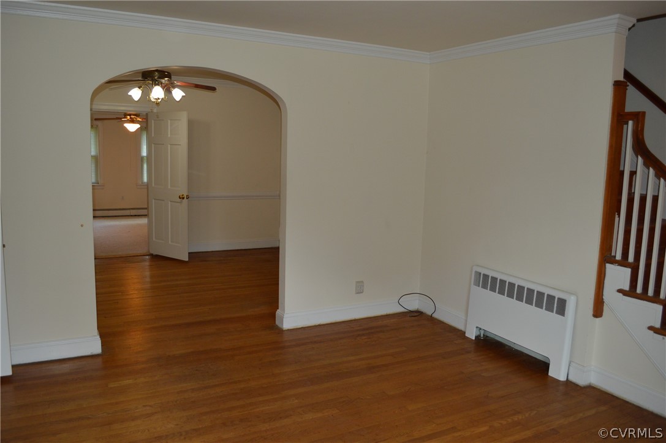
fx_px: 499
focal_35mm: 27
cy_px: 222
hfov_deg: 67.4
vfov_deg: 47.8
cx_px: 333
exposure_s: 1/80
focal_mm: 18
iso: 400
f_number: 4
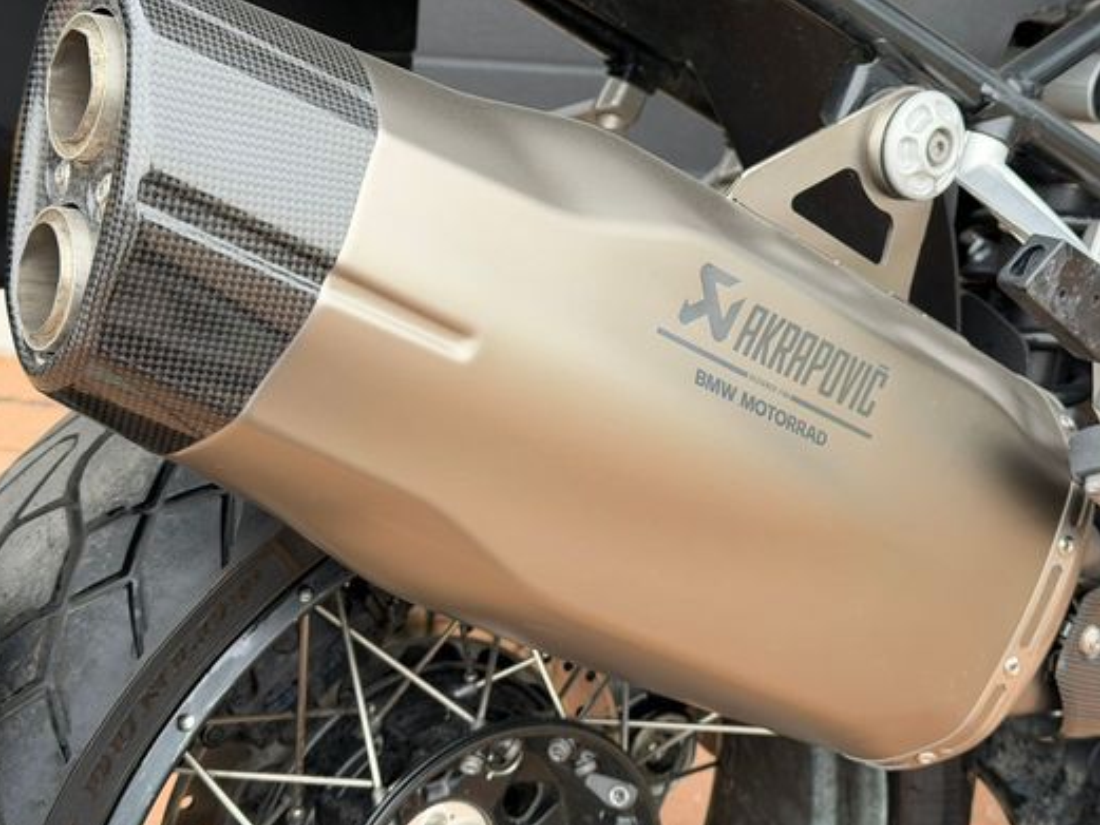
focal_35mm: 59
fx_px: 1875
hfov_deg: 32.7
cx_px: 595
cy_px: 333
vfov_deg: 24.8
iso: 64
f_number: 1.78
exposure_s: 1/359
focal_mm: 6.76
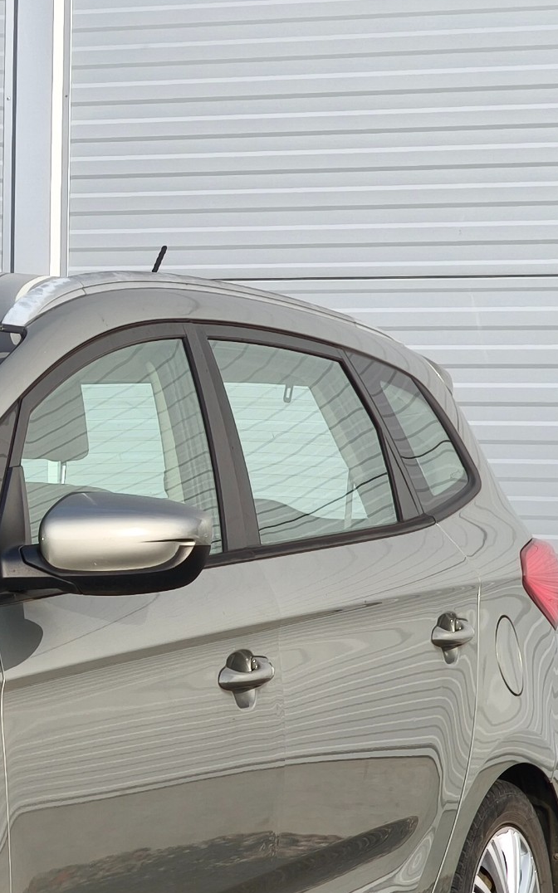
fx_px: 3993
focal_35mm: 164
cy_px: 731
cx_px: -362
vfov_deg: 12.7
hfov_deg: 7.8
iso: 50
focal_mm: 8.8
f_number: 2
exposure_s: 1/291
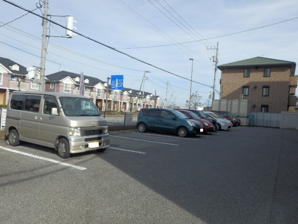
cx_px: 149
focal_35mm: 30
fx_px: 258
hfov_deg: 60.0
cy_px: 112
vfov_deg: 46.8
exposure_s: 1/800
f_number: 3.5
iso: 80
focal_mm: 5.3
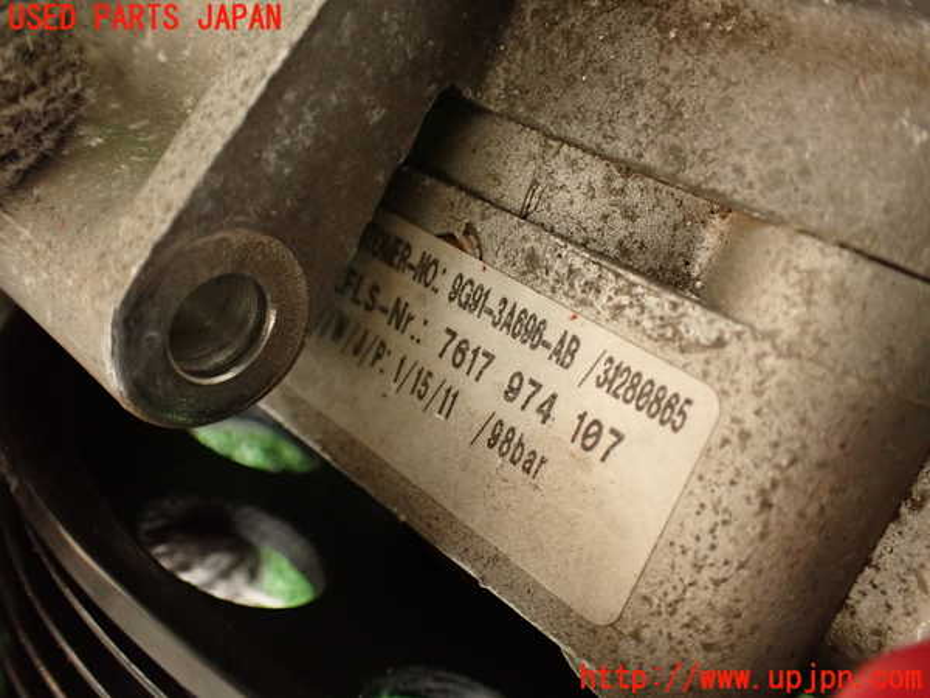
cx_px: 465
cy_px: 349
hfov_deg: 56.8
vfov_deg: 44.2
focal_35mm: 32
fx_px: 860
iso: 500
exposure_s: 1/30
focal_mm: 5.79
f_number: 2.4
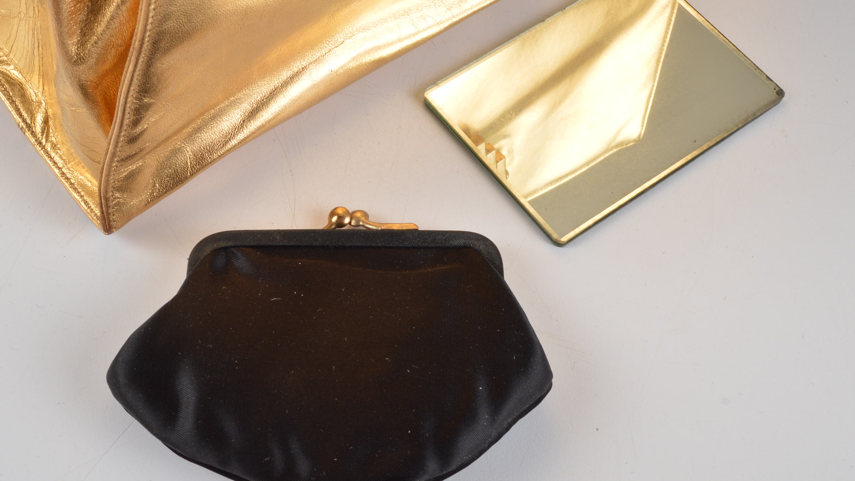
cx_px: 407
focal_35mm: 56
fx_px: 1270
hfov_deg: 37.2
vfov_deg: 21.4
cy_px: 229
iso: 200
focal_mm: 32
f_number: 13
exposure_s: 1/125
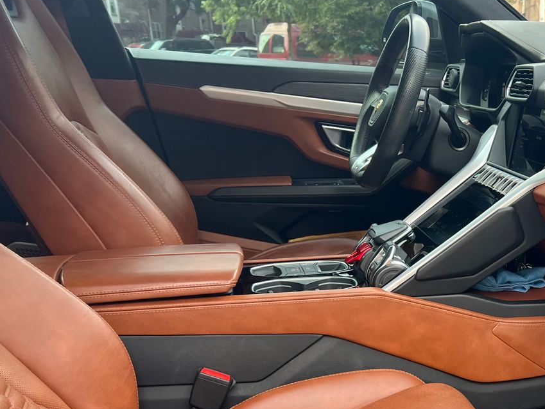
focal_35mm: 49
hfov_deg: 36.2
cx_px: 503
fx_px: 772
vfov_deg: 28.8
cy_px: 345
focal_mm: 5.7
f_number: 1.5
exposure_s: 1/171
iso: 50
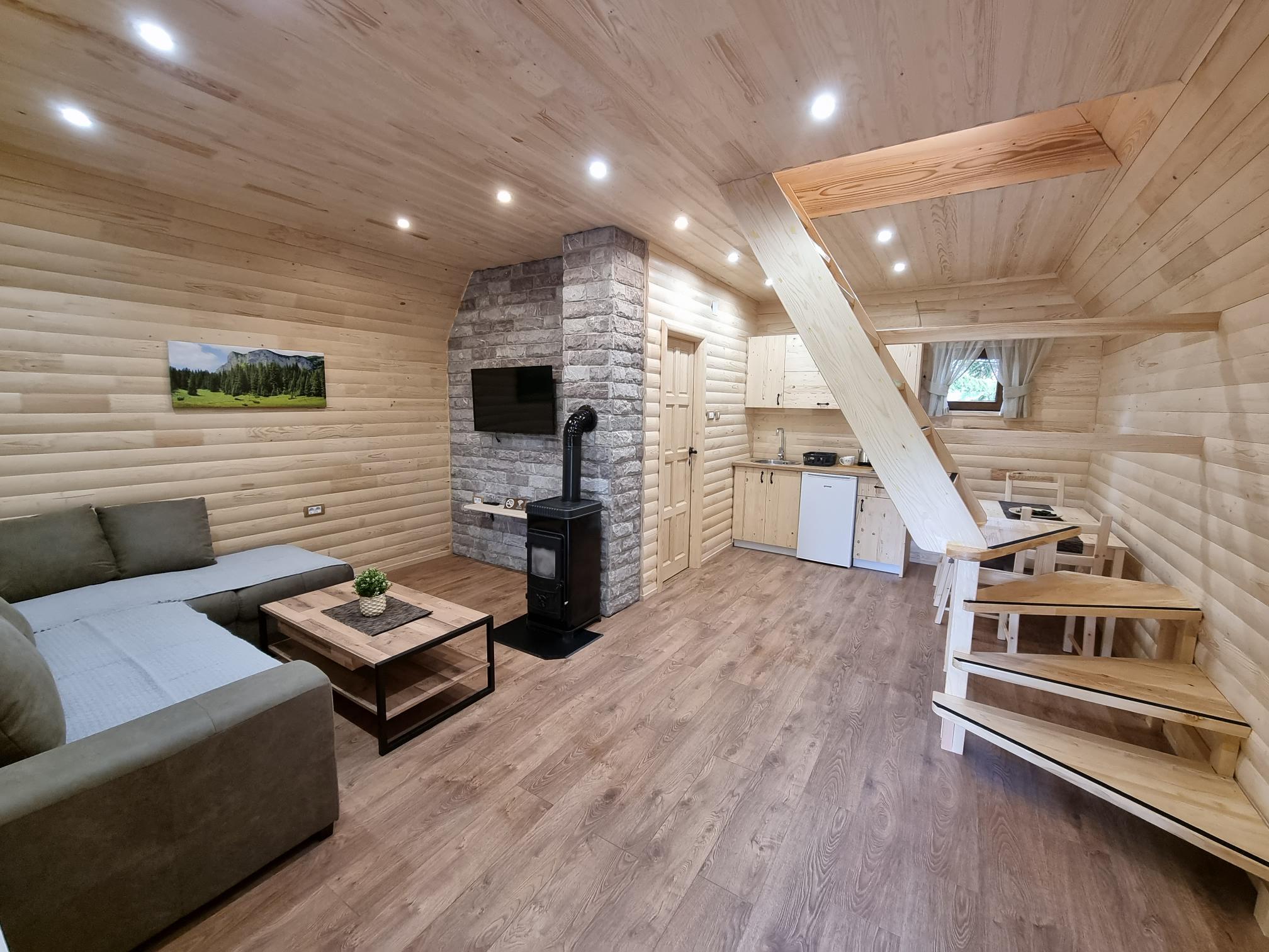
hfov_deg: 106.2
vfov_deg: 89.9
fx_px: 477
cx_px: 634
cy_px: 476
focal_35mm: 13
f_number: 2.2
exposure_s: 1/50
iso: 400
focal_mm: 2.2
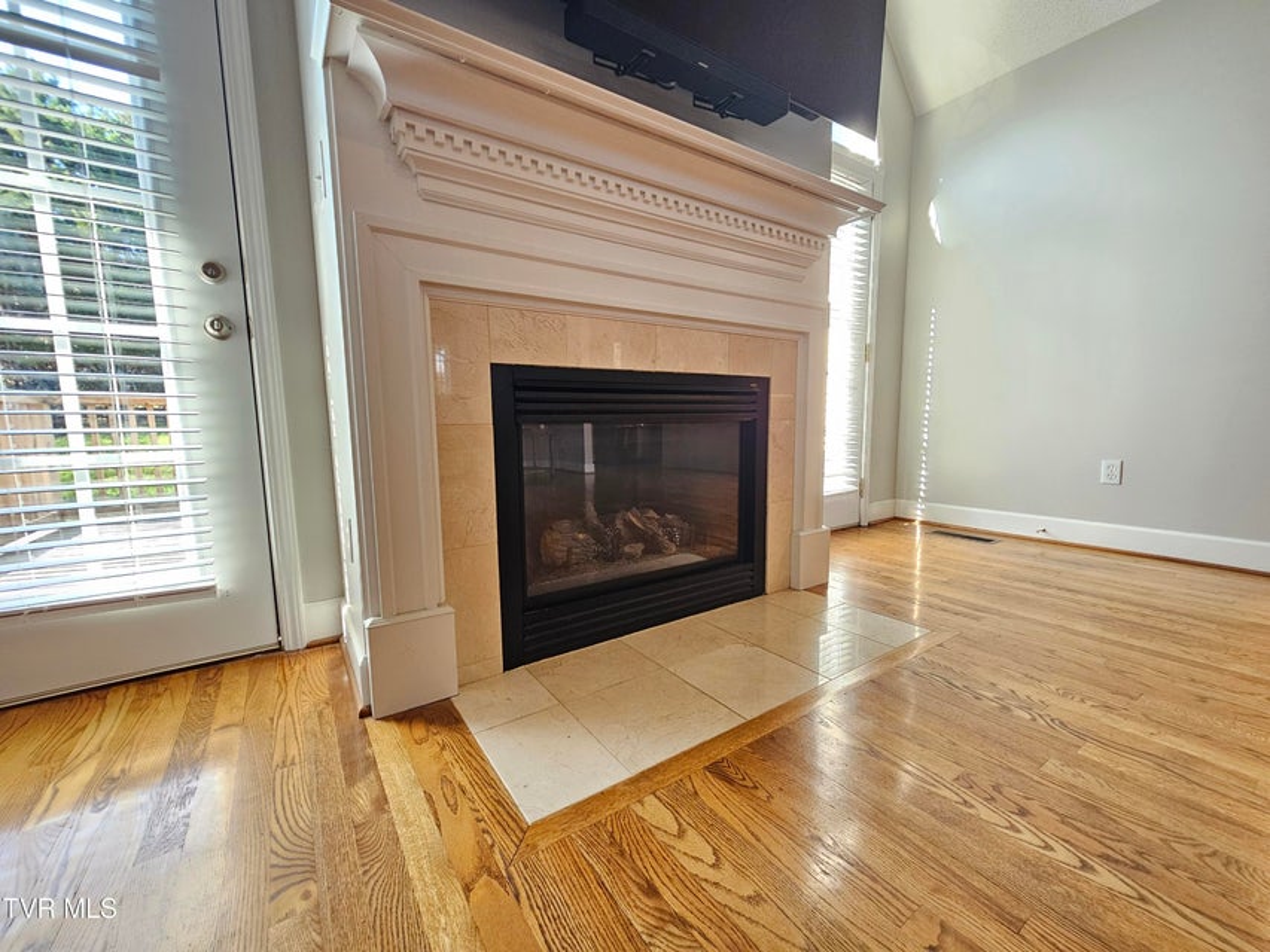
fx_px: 477
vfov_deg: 89.9
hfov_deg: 106.2
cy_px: 476
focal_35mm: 13
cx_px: 635
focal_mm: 2.2
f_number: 2.2
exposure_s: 1/60
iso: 200
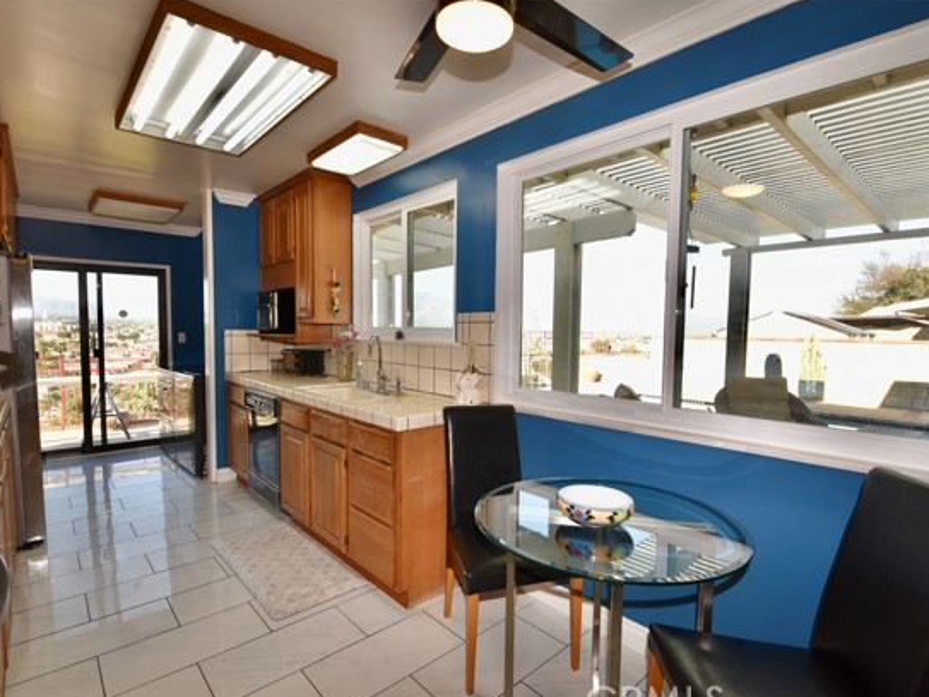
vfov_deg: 74.7
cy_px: 360
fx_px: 456
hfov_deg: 91.0
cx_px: 445
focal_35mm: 17
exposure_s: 1/125
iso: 200
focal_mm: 15
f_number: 5.6
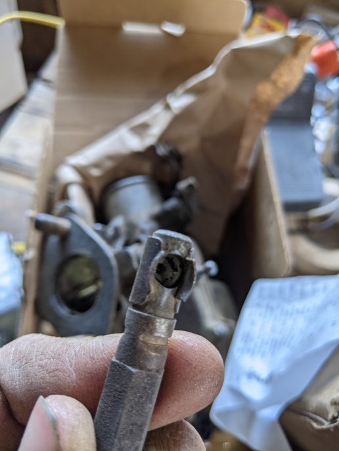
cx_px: 170
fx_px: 353
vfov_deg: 65.3
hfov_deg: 51.4
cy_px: 226
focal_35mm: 27
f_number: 1.8
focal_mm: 4.44
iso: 50
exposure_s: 1/59.9
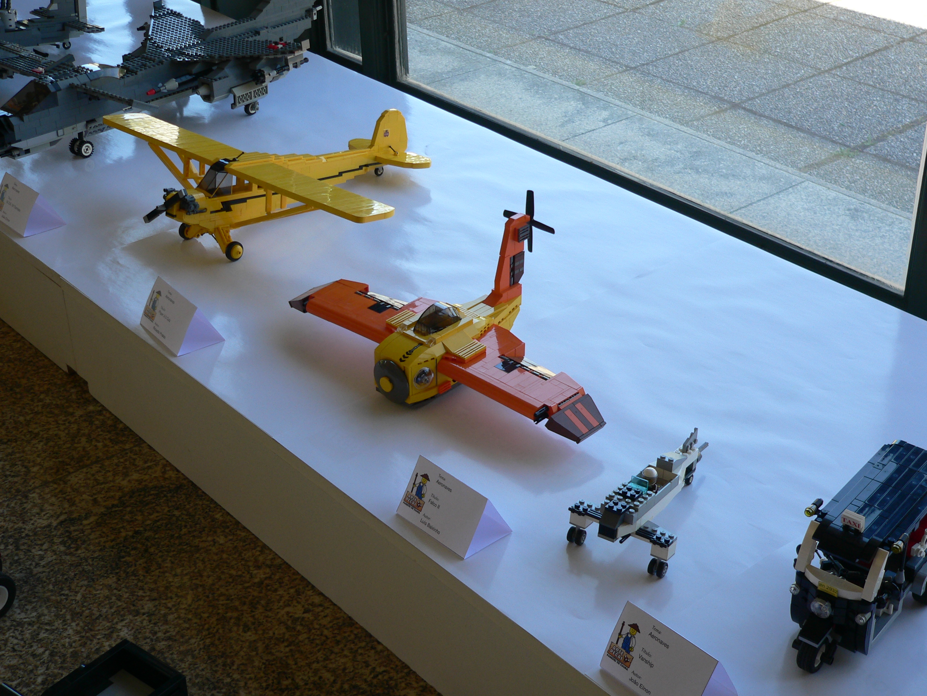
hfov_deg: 36.2
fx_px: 1419
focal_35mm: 53
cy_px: 348
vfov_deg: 27.5
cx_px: 464
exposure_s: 1/100
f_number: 2.8
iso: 80
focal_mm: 8.8
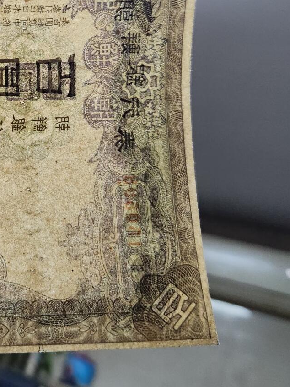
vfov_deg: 37.6
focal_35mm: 49
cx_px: 7
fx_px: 547
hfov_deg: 28.1
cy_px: 81
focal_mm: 5.4
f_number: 1.8
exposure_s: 1/100
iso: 800
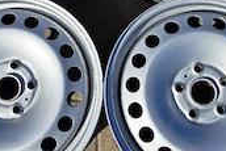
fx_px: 364
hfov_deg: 34.4
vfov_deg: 22.6
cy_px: 4
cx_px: 105
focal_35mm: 58
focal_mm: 5.23
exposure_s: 1/3333
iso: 50
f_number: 1.8
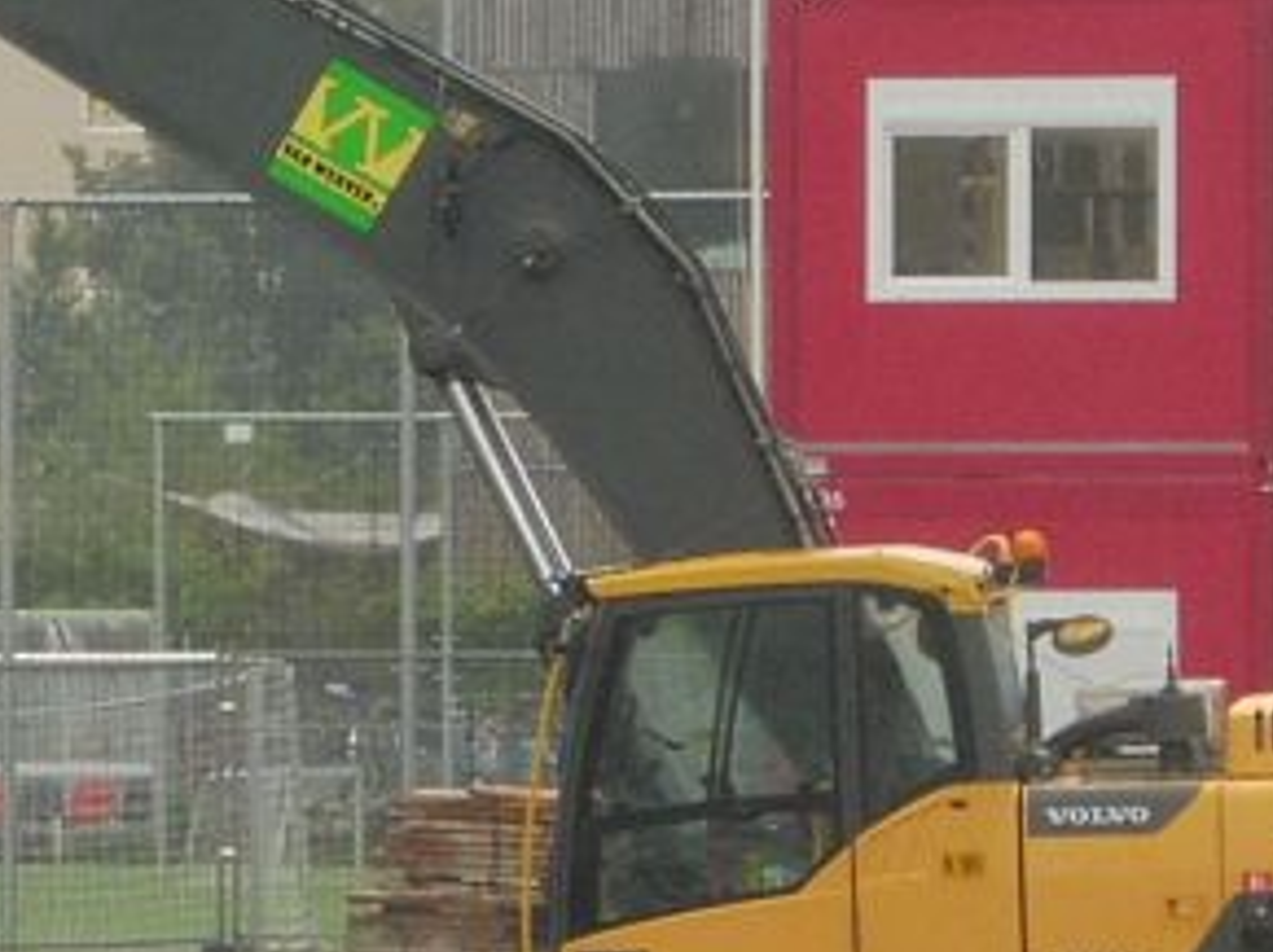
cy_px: 193
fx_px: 29947
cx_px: -171
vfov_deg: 1.8
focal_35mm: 815
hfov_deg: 2.4
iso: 250
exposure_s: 1/100
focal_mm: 41.3
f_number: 6.3
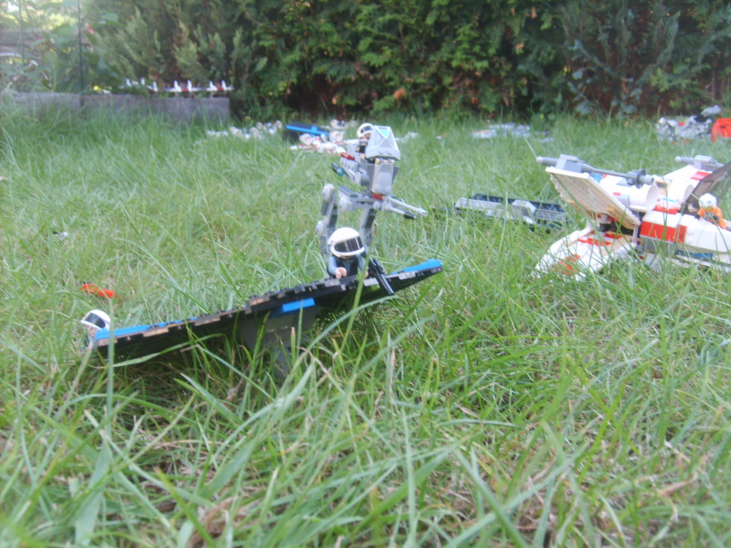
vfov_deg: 40.7
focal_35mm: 35
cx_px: 366
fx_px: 739
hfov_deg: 52.6
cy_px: 274
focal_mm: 5.8
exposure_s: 1/45
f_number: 2.8
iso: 50
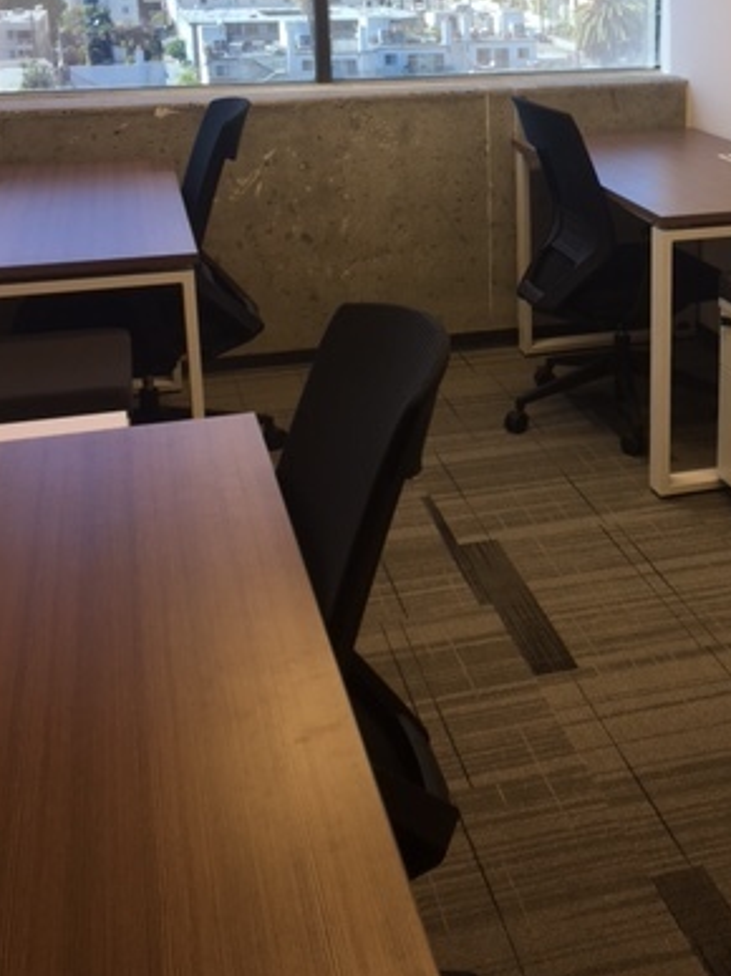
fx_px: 1352
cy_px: 262
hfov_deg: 29.8
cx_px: 537
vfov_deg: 38.8
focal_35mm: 48
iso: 25
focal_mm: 4.15
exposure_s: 1/60
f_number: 2.2
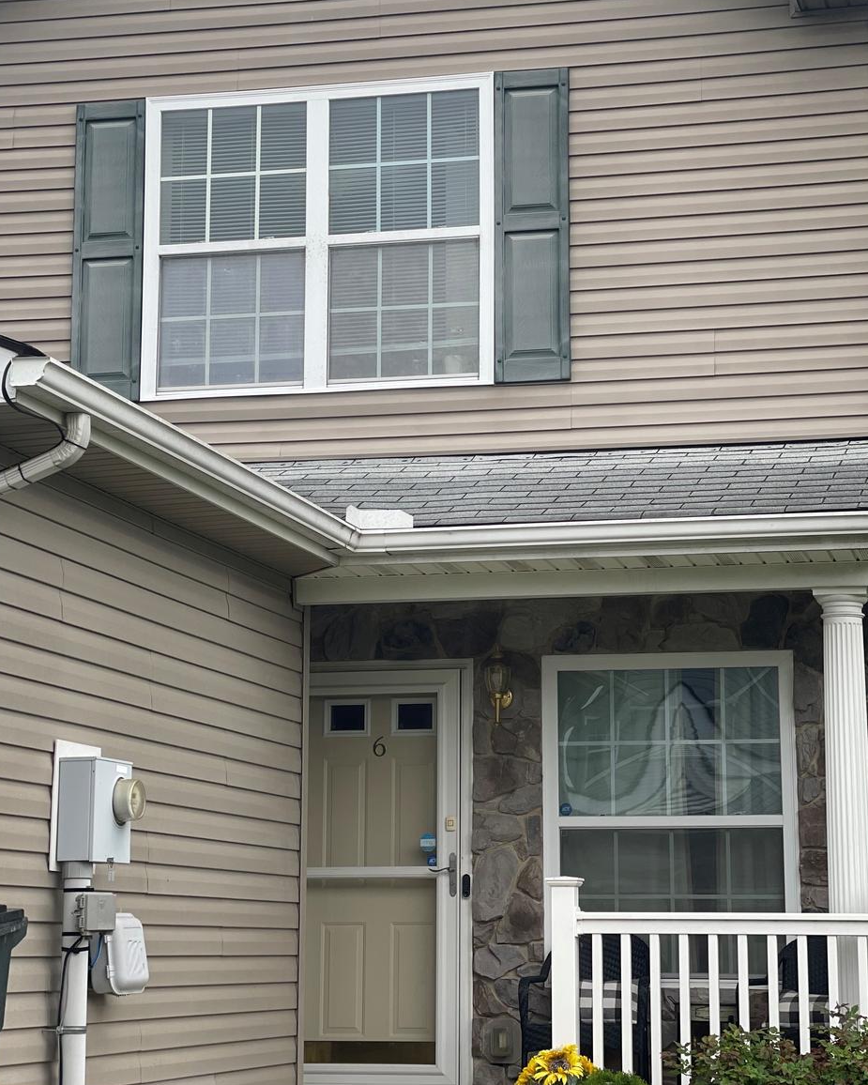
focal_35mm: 83
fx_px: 2665
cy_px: 448
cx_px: 442
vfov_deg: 23.0
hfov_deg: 18.5
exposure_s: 1/137
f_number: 2.2
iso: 20
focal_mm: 7.5
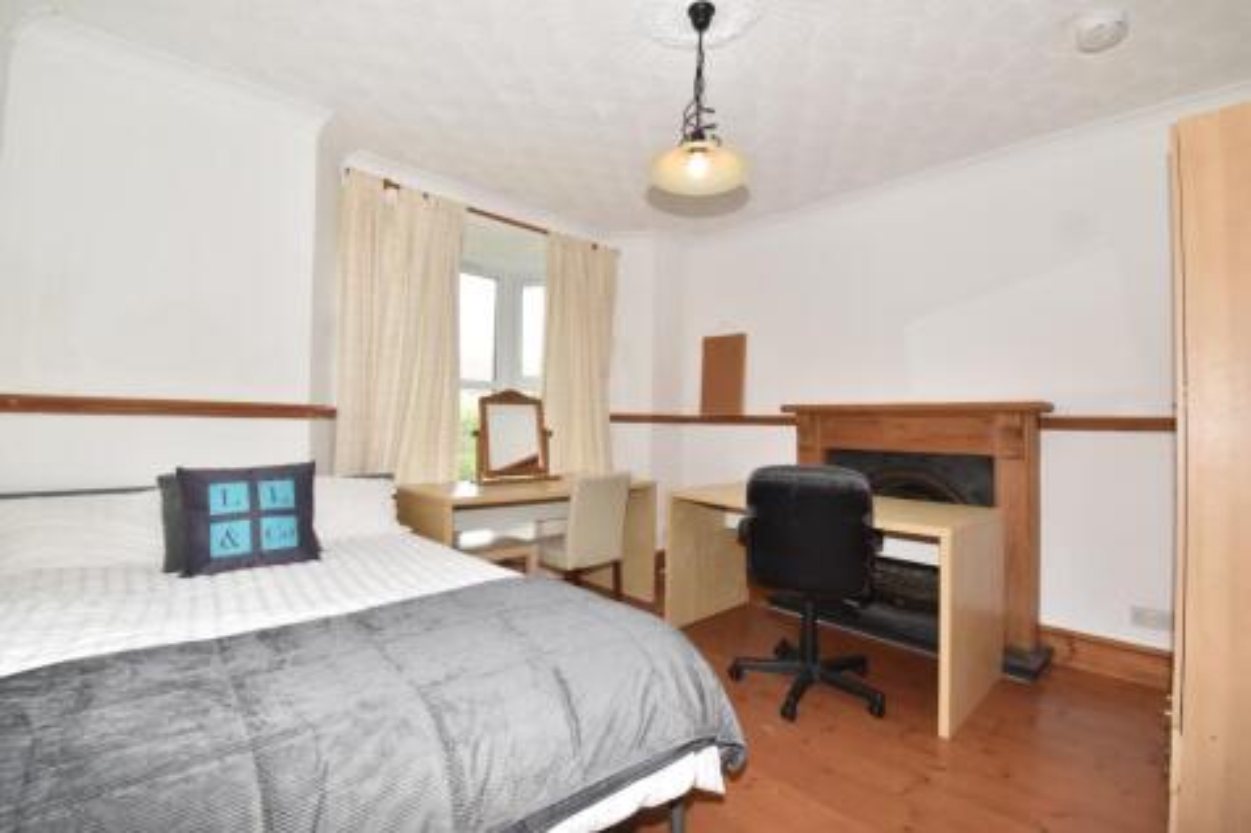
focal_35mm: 15
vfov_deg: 77.3
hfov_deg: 100.4
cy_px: 416
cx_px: 626
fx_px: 521
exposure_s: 1/60
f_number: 13
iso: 720
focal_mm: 10
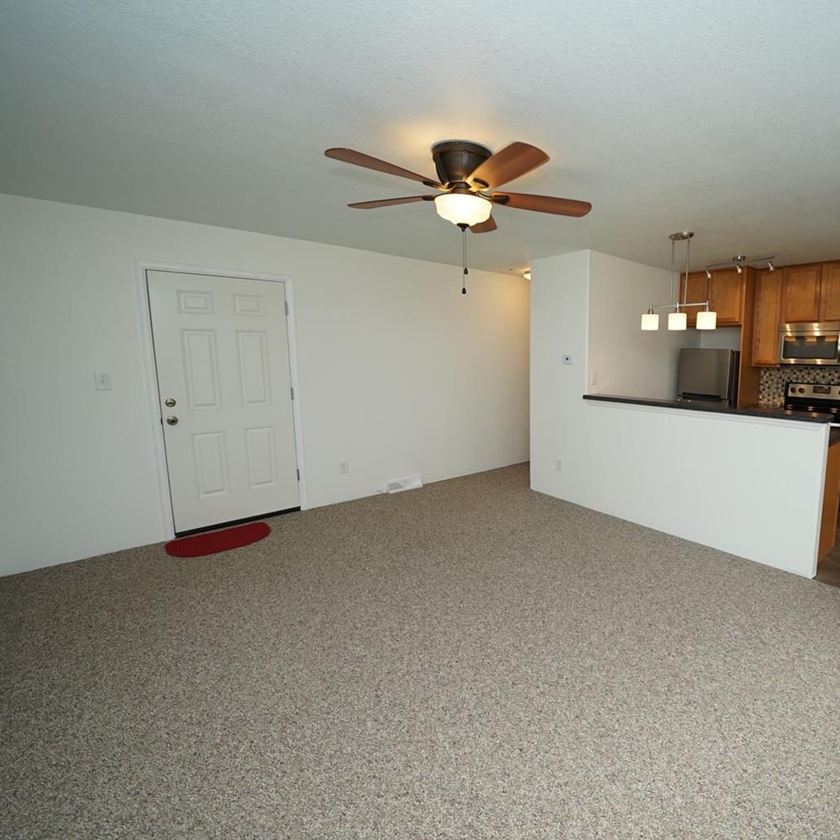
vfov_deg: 87.4
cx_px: 562
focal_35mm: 16
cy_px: 413
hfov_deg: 84.3
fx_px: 439
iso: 250
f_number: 4
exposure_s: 1/160
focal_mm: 12
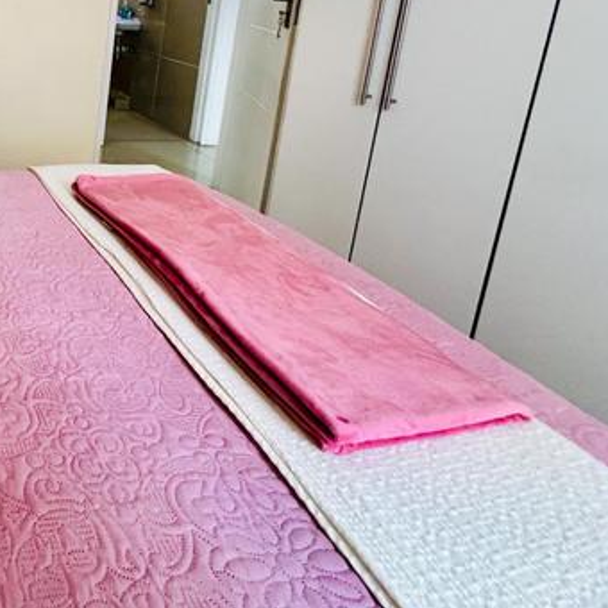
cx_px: -36
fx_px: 537
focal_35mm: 27
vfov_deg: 53.4
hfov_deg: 46.4
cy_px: 88
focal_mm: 1.57
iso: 250
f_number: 1.8
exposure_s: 1/60
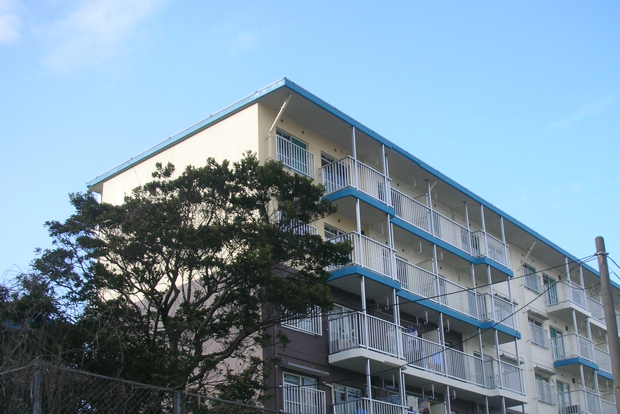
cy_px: 299
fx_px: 861
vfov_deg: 26.7
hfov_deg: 39.5
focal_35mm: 50
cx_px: 364
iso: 50
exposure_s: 1/39.6
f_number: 8.5
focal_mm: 5.8
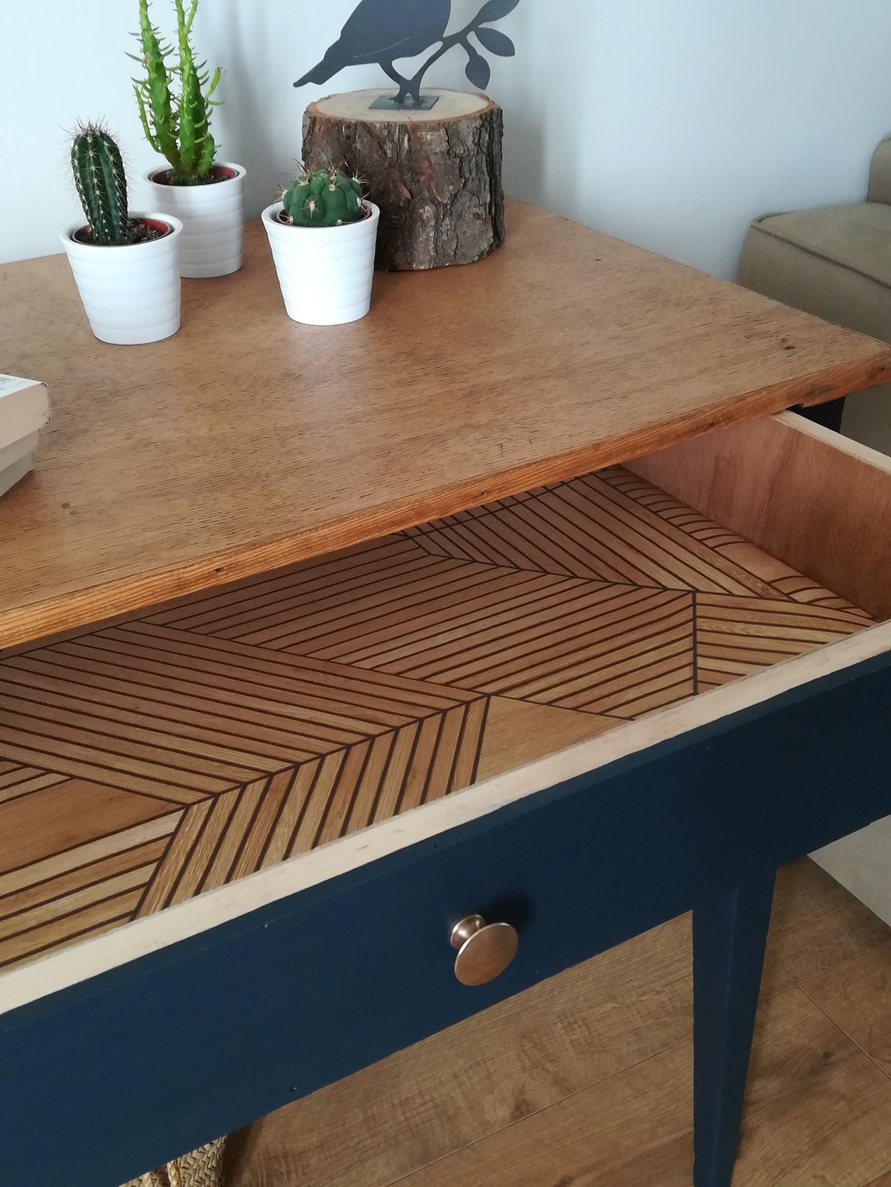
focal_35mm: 37
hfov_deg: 38.7
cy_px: 594
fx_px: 1270
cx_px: 446
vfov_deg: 50.1
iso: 200
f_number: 2.2
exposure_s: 1/30
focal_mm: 3.83
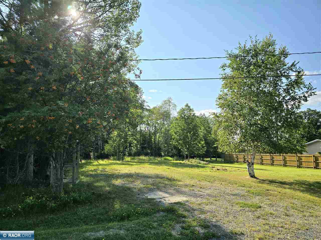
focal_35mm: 23
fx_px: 213
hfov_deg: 73.9
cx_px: 160
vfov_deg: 58.9
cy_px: 120
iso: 12
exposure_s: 1/1000
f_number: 1.7
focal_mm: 6.3
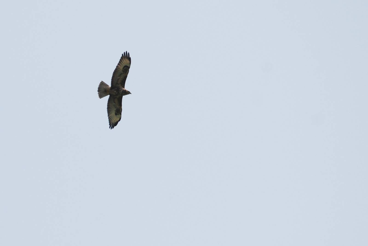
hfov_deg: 3.9
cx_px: 184
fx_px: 5373
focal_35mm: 525
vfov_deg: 2.6
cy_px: 123
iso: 200
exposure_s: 1/1250
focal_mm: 350
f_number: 6.3
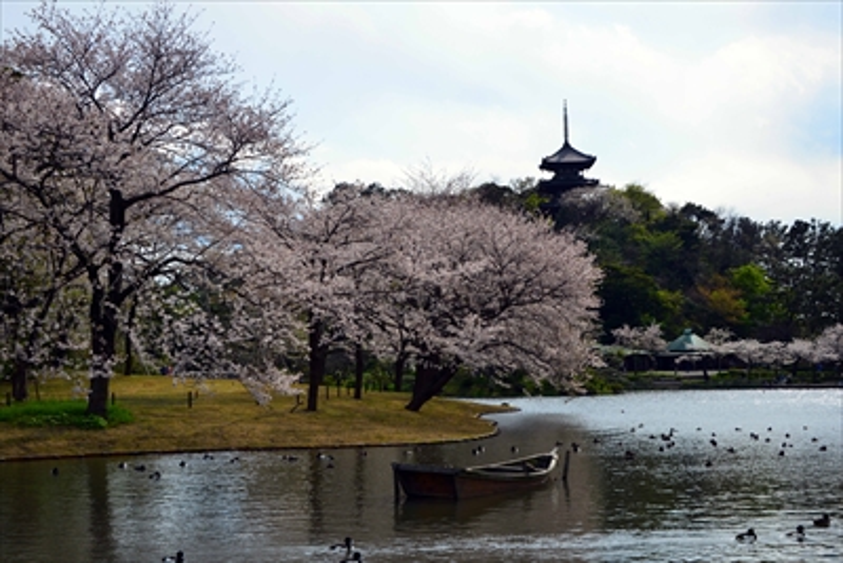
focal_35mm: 56
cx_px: 422
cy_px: 282
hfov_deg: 35.6
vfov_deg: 24.2
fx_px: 1312
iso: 400
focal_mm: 56
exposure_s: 1/640
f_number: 13
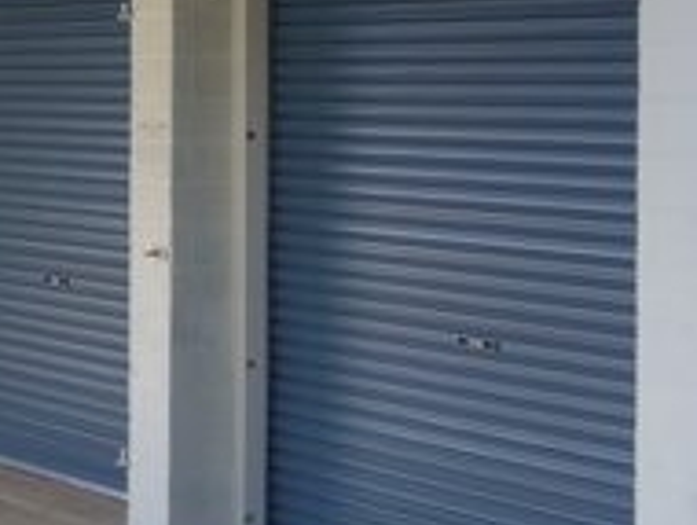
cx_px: -39
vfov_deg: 9.2
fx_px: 3226
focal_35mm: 160
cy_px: 18
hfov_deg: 12.2
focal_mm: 11
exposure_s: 1/200
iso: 64
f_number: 4
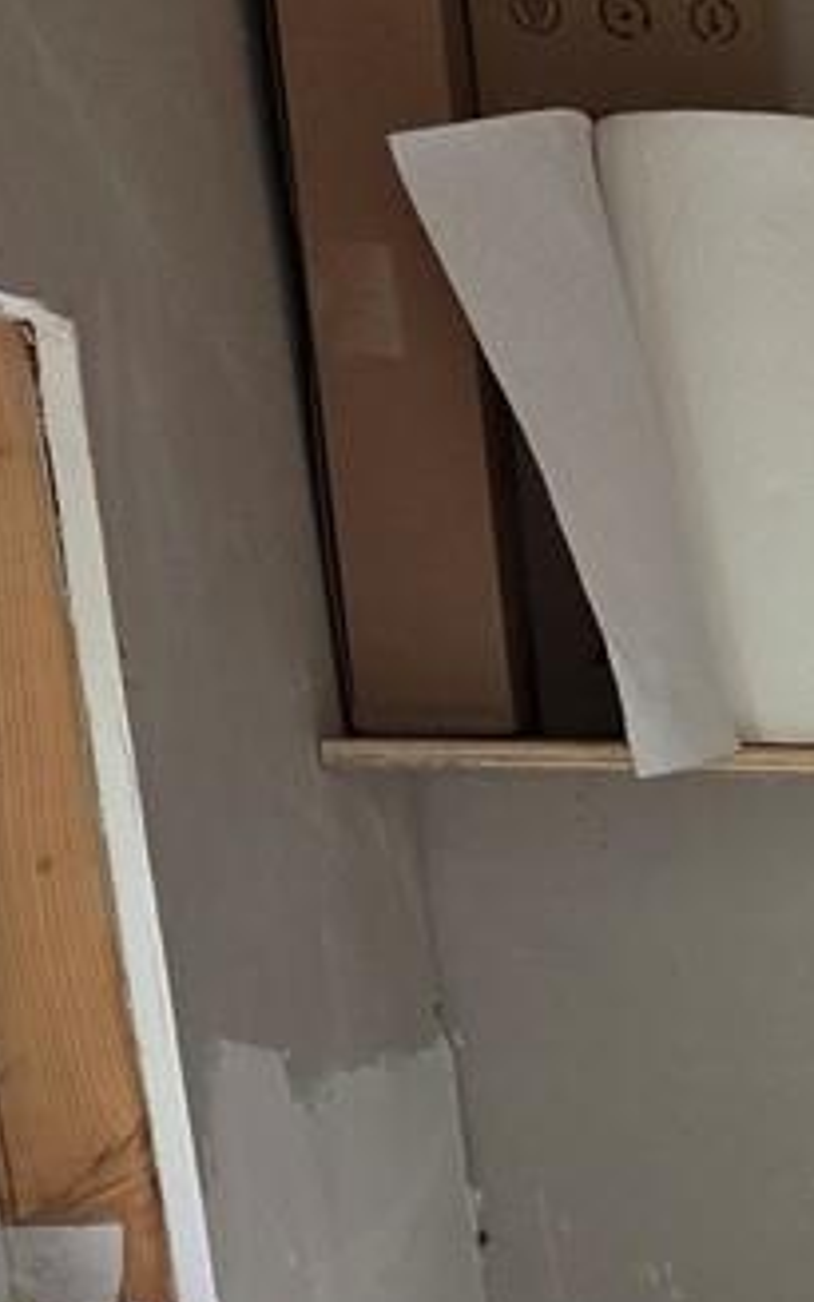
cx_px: 2386
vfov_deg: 16.3
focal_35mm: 119
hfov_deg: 9.0
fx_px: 4224
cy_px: 1834
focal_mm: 6.3
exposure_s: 1/180
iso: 160
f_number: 1.7
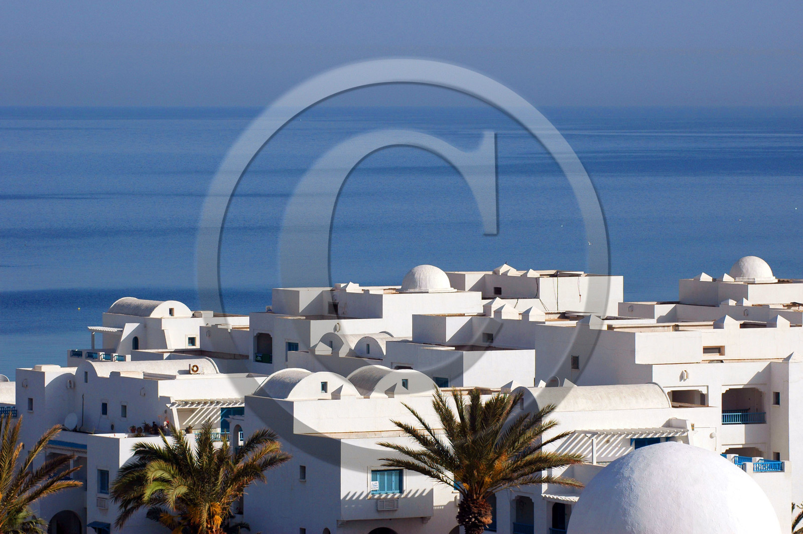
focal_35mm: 210
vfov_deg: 6.5
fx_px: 4679
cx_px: 402
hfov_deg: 9.8
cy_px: 267
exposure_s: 1/800
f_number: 8
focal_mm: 140
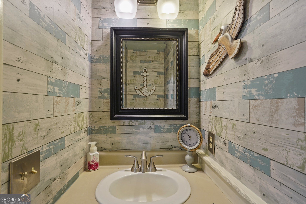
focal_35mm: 18
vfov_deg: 68.9
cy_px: 102
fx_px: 149
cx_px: 153
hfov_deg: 91.6
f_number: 9
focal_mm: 17.5
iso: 500
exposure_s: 1/6
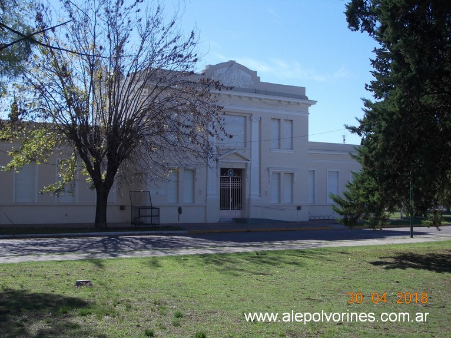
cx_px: 226
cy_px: 169
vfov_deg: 28.5
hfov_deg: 37.5
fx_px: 664
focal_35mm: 51
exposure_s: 1/200
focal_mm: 7.2
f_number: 7.2
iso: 80
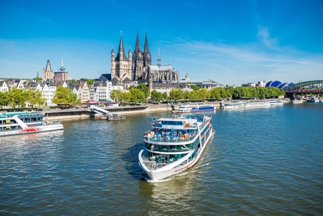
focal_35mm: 34
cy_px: 108
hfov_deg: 55.8
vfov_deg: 38.9
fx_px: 305
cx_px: 162
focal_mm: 34
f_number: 8
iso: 100
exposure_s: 1/250
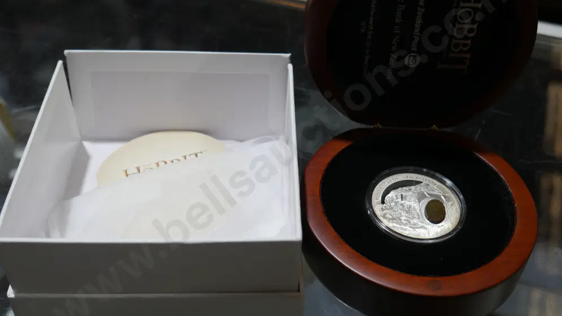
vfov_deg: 26.5
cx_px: 289
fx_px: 671
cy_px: 148
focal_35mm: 45
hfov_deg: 45.5
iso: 200
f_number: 4.4
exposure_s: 1/80
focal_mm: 20
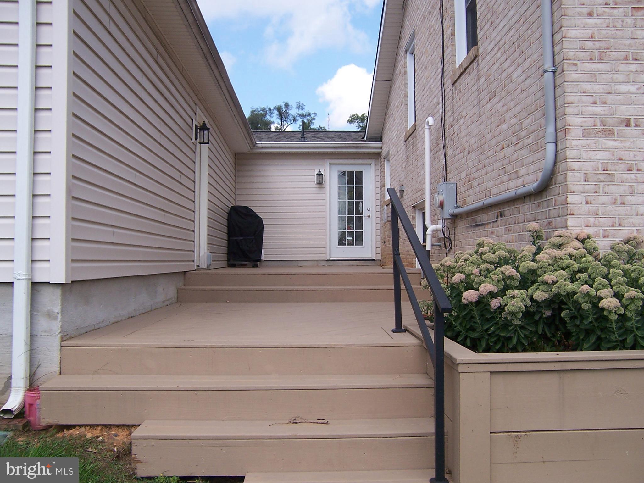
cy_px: 242
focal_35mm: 33
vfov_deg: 42.9
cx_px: 322
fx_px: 614
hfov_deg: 55.4
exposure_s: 1/500
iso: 80
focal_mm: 5.5
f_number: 3.4
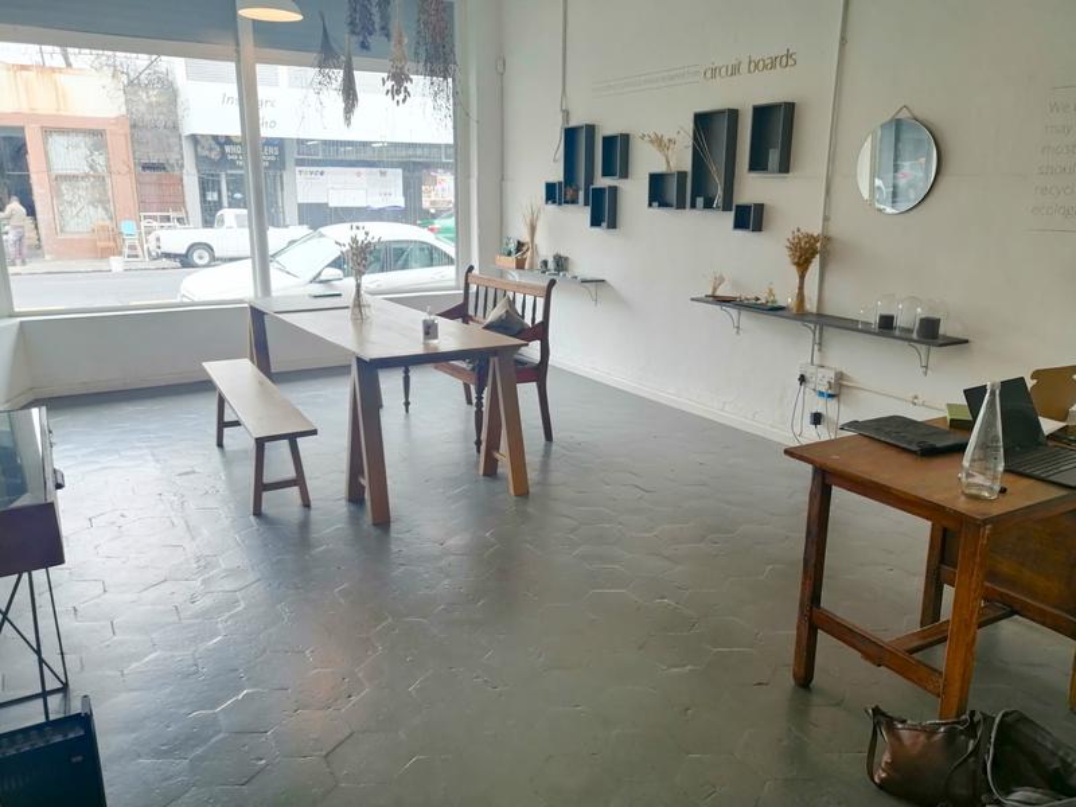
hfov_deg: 67.3
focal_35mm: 26
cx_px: 538
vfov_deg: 53.1
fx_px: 808
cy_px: 404
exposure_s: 1/50
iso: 50
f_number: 1.8
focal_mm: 3.96
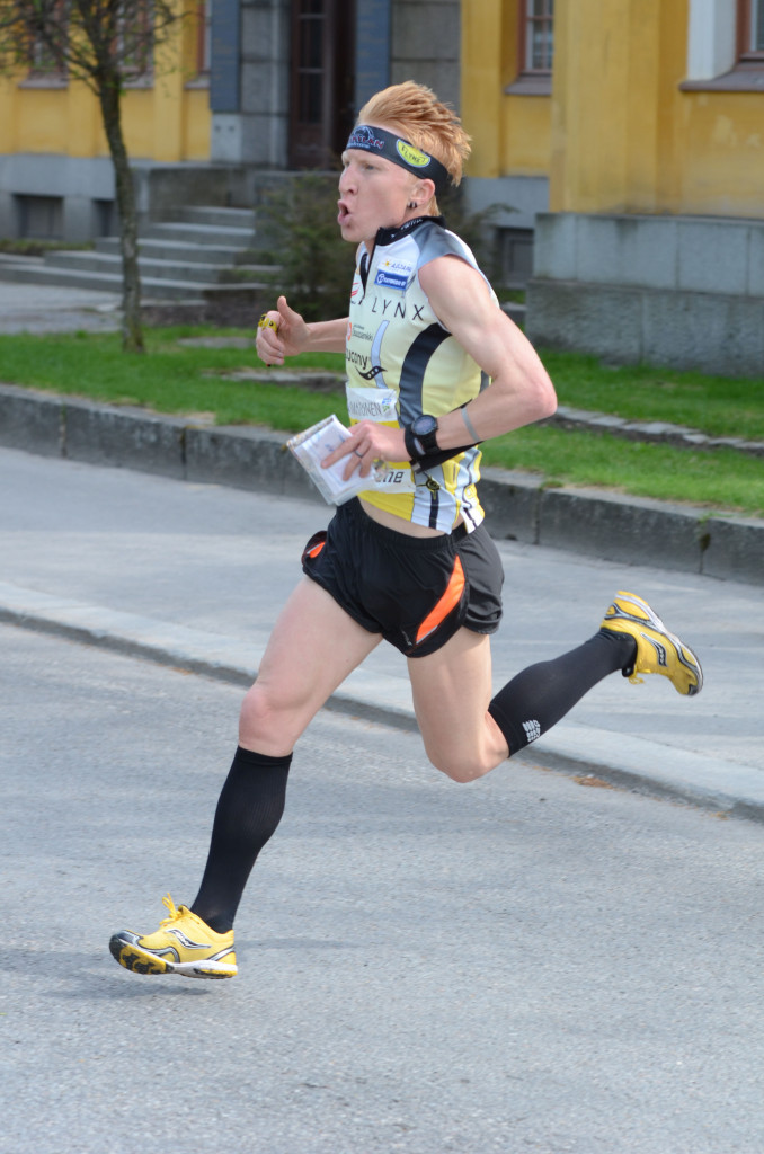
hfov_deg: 10.6
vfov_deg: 15.9
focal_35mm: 129
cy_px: 577
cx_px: 382
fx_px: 4126
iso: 400
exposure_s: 1/800
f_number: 5
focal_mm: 86
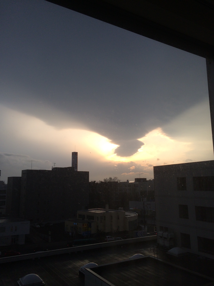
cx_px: 107
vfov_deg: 61.7
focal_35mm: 29
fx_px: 239
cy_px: 143
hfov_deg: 48.2
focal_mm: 4.15
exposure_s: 1/1001
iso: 32
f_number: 2.2
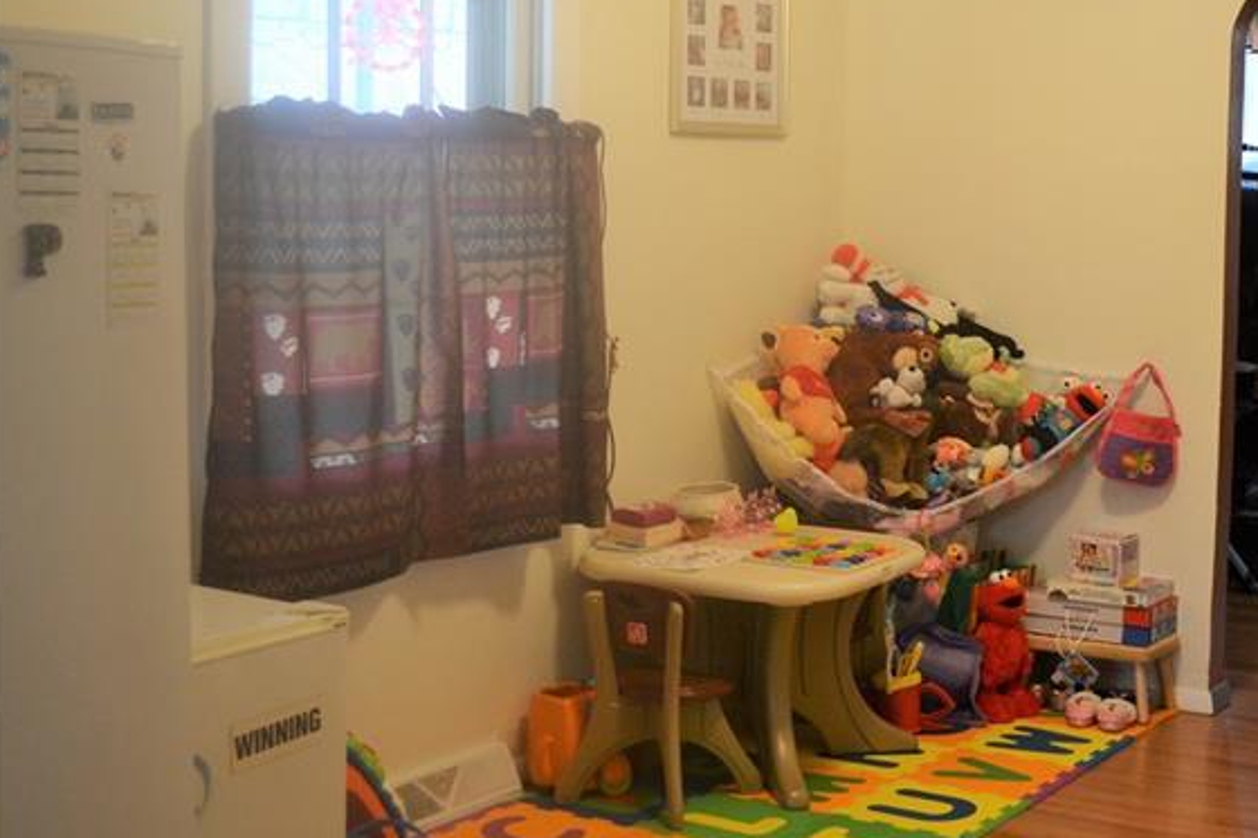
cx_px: 885
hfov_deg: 33.0
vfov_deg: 22.5
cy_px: 251
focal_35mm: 60
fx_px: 2096
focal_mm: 28
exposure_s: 1/60
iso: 720
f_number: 4.5
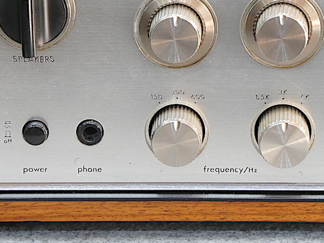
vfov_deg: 4.1
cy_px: 59
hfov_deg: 5.4
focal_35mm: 366
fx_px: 3427
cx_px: 161
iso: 200
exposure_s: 1/8
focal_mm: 33.2
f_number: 5.6
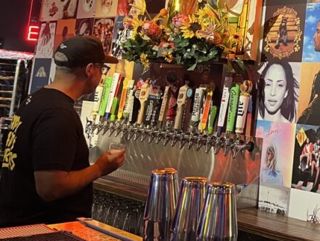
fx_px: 573
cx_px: 345
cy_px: 18
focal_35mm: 62
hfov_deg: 28.6
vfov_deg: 23.0
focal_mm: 5.7
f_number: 1.5
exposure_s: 1/60
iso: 320
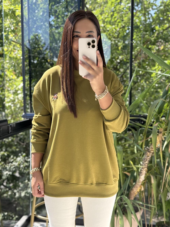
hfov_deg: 30.3
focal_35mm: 48
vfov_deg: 39.7
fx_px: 314
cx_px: 85
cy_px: 114
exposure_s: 1/534
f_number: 1.78
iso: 80
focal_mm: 6.76
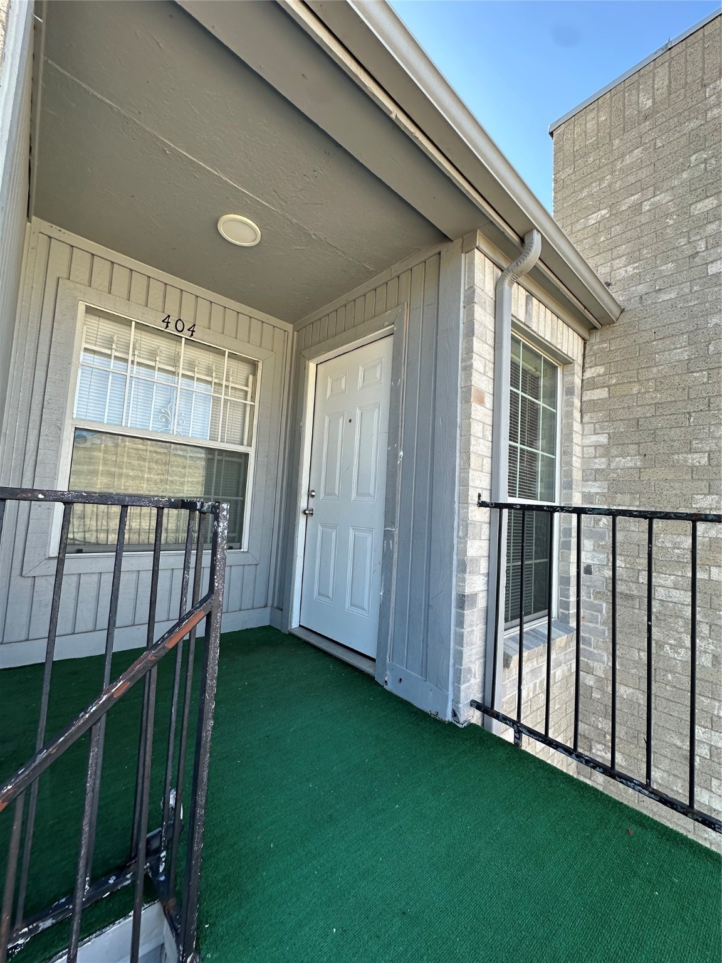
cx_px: 361
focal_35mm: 14
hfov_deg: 85.7
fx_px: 389
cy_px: 482
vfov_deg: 102.1
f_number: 2.2
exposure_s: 1/266
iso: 40
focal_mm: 2.22
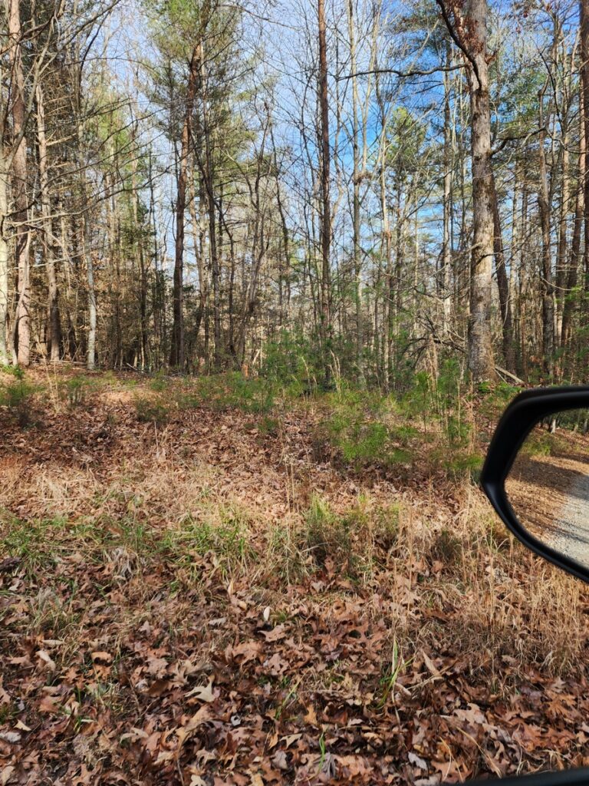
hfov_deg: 58.9
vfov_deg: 73.9
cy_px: 393
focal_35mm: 23
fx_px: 522
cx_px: 294
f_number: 1.8
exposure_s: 1/180
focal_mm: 6.4
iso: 16
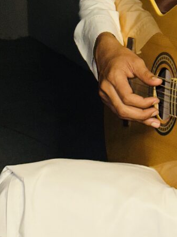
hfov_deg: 13.0
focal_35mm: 111
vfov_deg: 17.3
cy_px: 2
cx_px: 203
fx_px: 757
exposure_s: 1/26
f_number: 1.78
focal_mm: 6.86
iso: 40
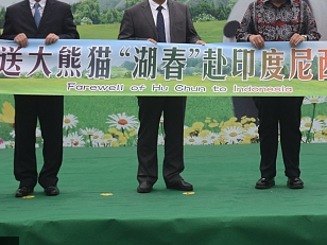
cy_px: -39
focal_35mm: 101
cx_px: 334
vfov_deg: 14.2
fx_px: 954
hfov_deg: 18.9
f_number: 3.2
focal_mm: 24
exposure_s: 1/800
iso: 250
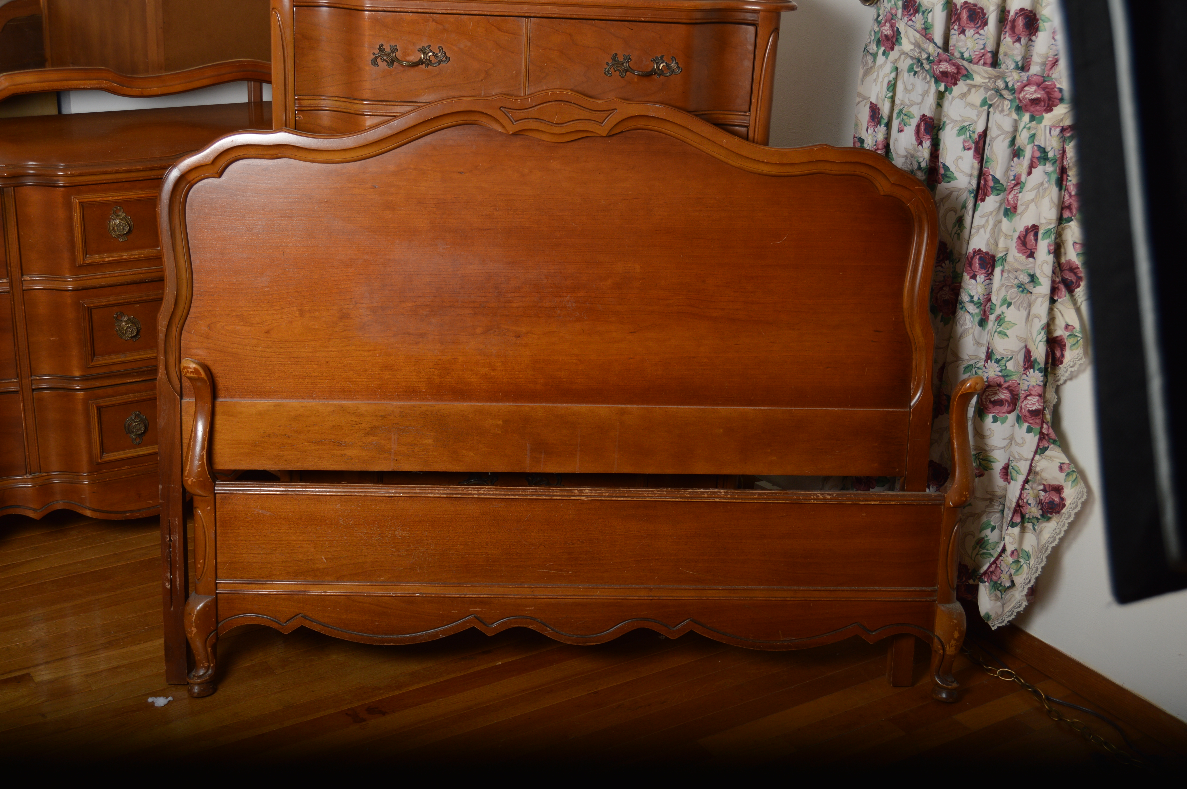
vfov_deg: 29.8
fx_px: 1482
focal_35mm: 45
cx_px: 594
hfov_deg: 43.6
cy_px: 394
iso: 100
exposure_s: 1/250
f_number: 5.6
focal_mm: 30
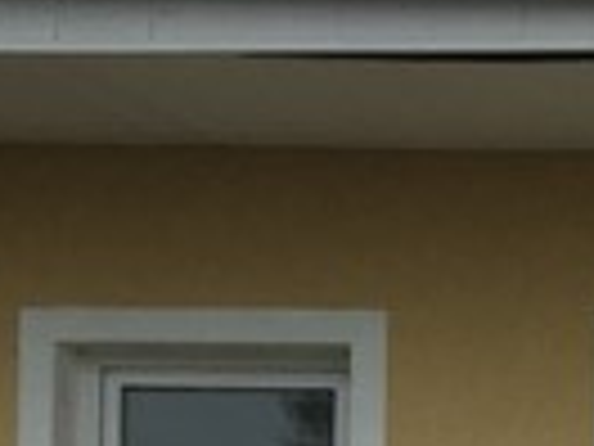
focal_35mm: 188
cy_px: 836
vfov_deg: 7.6
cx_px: 1676
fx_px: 3226
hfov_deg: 8.9
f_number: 2.2
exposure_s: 1/1014
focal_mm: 4.15
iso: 32
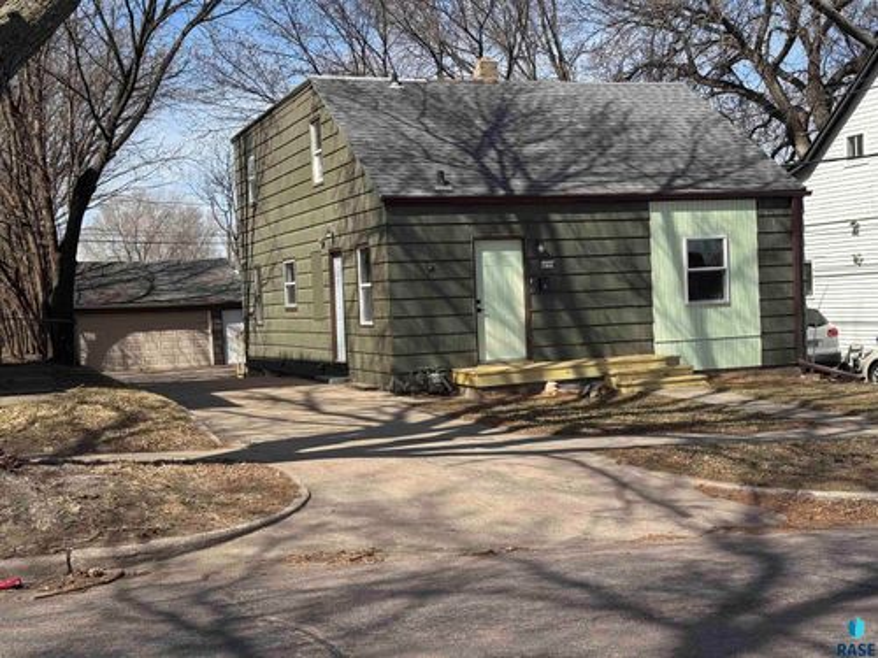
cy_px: 329
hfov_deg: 39.7
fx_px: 1217
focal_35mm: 48
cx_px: 439
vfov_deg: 30.3
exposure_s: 1/3610
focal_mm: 6.76
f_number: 1.78
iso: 64
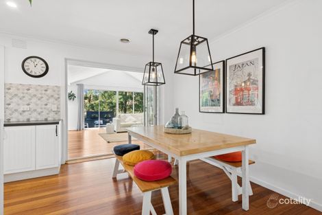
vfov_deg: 67.3
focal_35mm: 18
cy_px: 108
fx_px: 161
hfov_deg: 90.0
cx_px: 161
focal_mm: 18
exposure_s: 1/30
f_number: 8
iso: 320
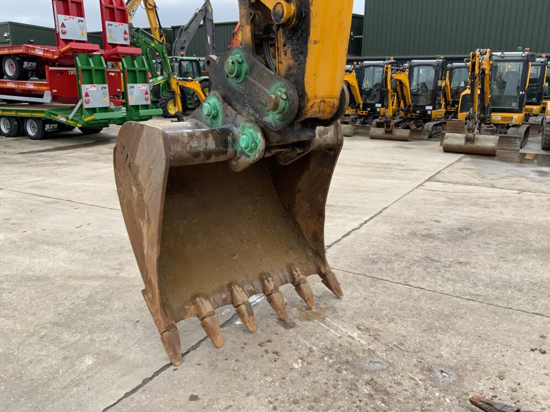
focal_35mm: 30
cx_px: 283
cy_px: 205
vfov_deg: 46.8
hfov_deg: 60.0
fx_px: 477
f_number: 1.8
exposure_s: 1/491
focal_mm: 3
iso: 16
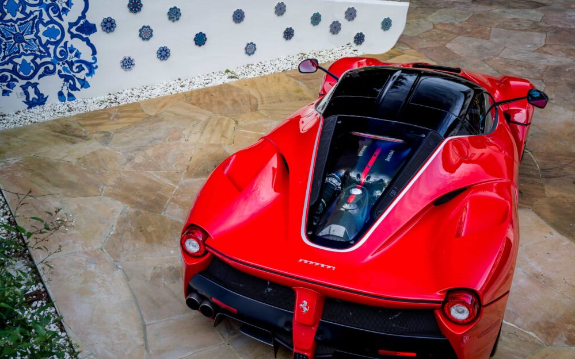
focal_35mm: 38
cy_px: 204
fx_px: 596
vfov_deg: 33.6
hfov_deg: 51.5
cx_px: 283
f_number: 11
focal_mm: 45
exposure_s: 1/6
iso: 100
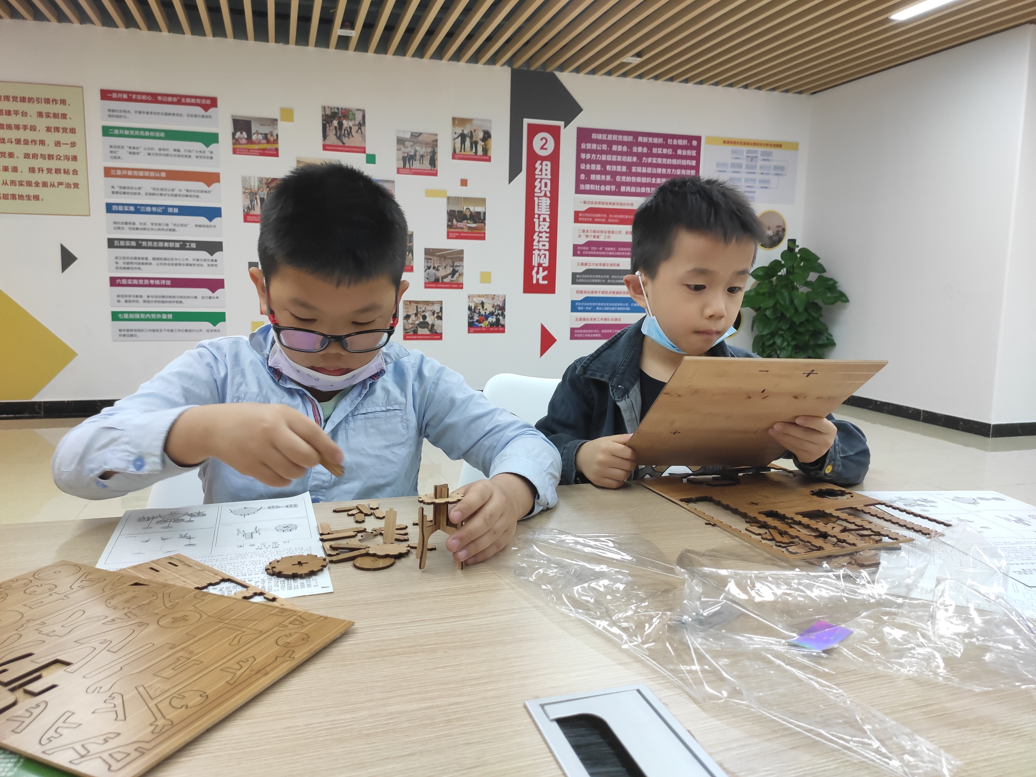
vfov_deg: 53.1
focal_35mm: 26
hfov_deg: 67.3
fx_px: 778
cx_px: 518
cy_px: 388
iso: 698
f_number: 1.75
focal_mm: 4.77
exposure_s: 1/100
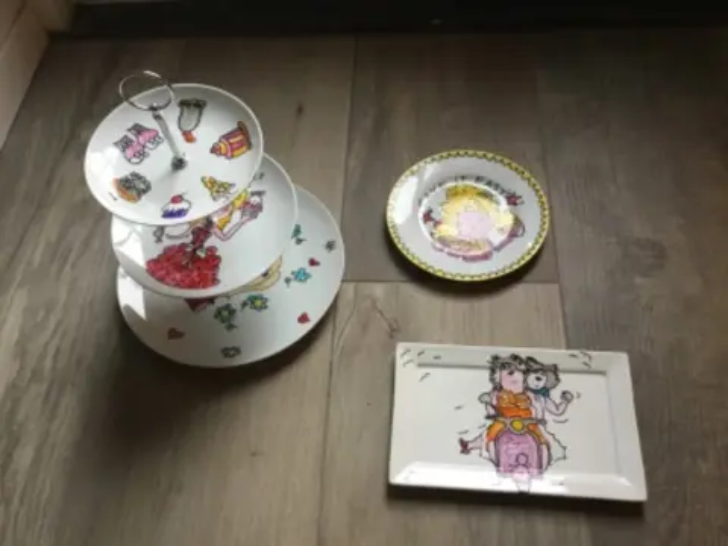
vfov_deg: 45.4
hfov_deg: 58.4
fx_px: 652
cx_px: 364
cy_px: 273
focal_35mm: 31
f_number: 2.4
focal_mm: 3.3
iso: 125
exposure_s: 1/33
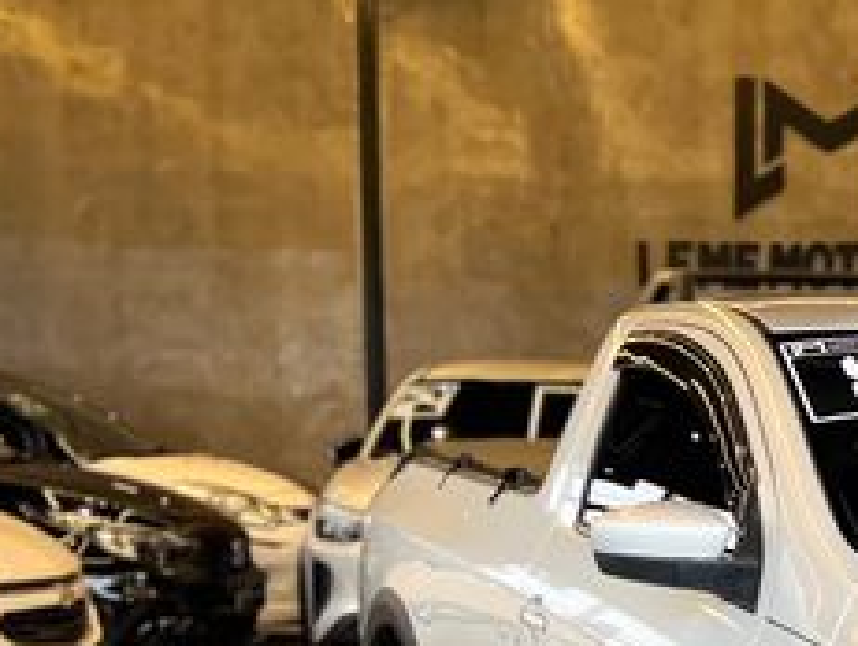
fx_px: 2259
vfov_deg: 15.8
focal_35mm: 91
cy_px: 705
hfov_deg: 20.8
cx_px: 865
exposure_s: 1/120
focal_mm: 5.7
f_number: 1.5
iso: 64
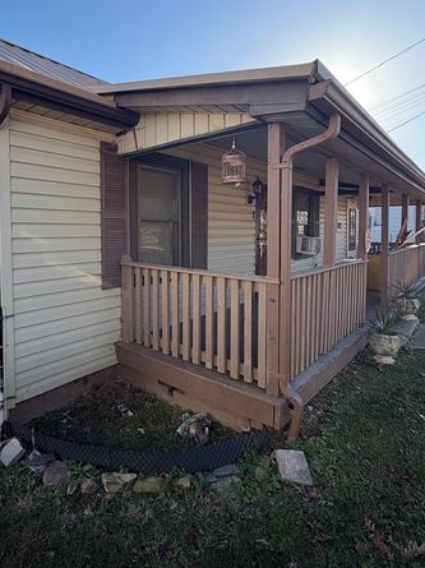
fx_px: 344
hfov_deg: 62.0
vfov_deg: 78.7
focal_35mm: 21
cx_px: 147
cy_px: 251
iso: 40
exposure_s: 1/535
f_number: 2.2
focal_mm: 2.22
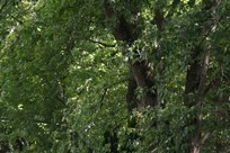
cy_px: 322
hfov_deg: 8.0
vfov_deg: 5.3
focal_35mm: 255
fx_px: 1629
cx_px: -86
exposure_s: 1/2500
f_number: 3.2
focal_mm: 32
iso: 1100
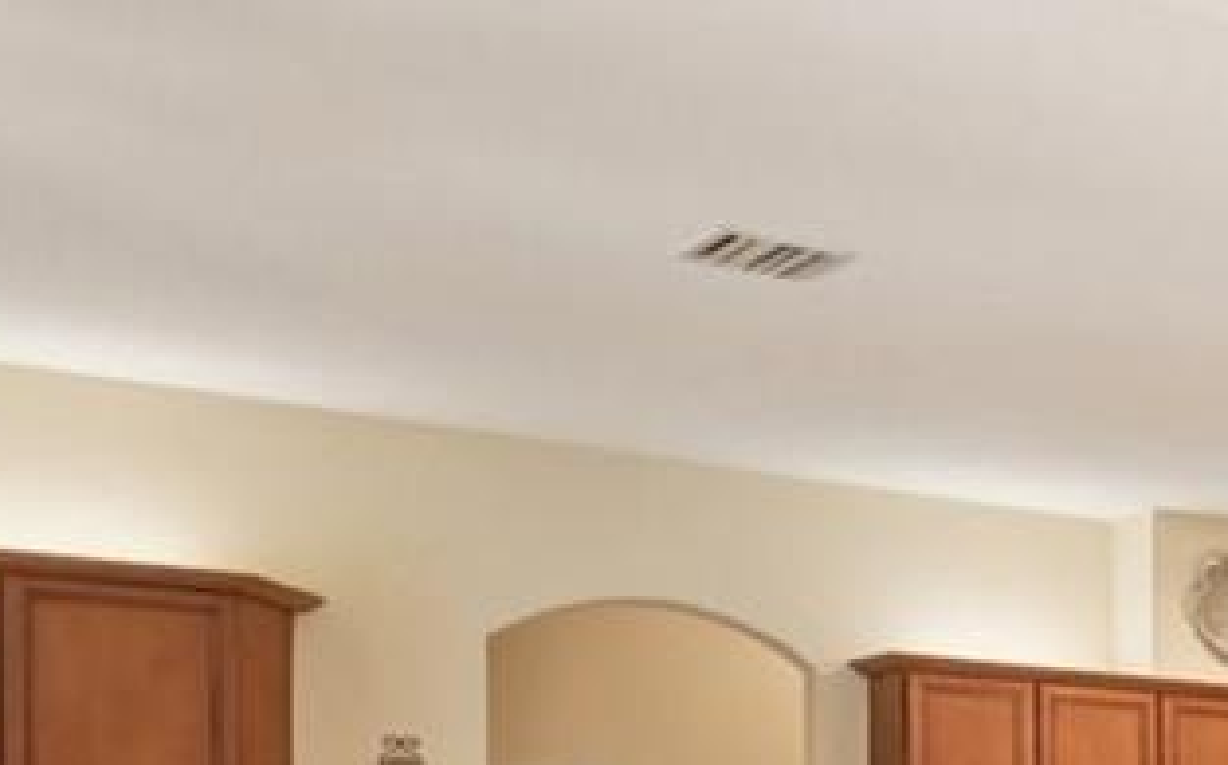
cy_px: 993
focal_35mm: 73
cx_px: 2519
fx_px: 2441
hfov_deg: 18.0
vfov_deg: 16.8
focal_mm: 14
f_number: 8
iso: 400
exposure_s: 1/10
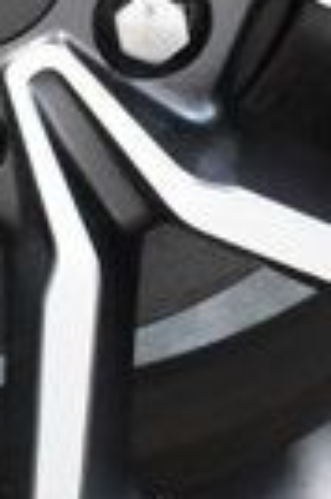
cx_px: -86
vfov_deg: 5.3
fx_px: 5406
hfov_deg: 3.5
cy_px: -134
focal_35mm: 391
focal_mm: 34
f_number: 6.3
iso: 2500
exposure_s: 1/160
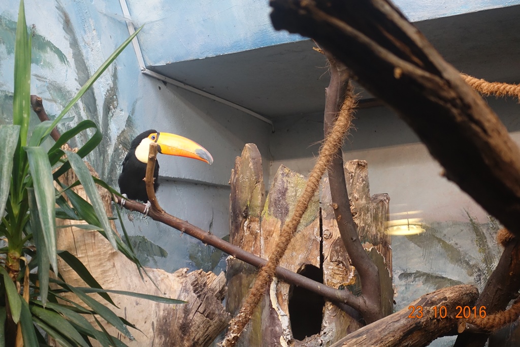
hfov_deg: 28.8
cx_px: 260
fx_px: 1011
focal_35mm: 70
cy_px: 174
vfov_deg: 19.5
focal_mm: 25.7
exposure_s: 1/60
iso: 800
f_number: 2.8
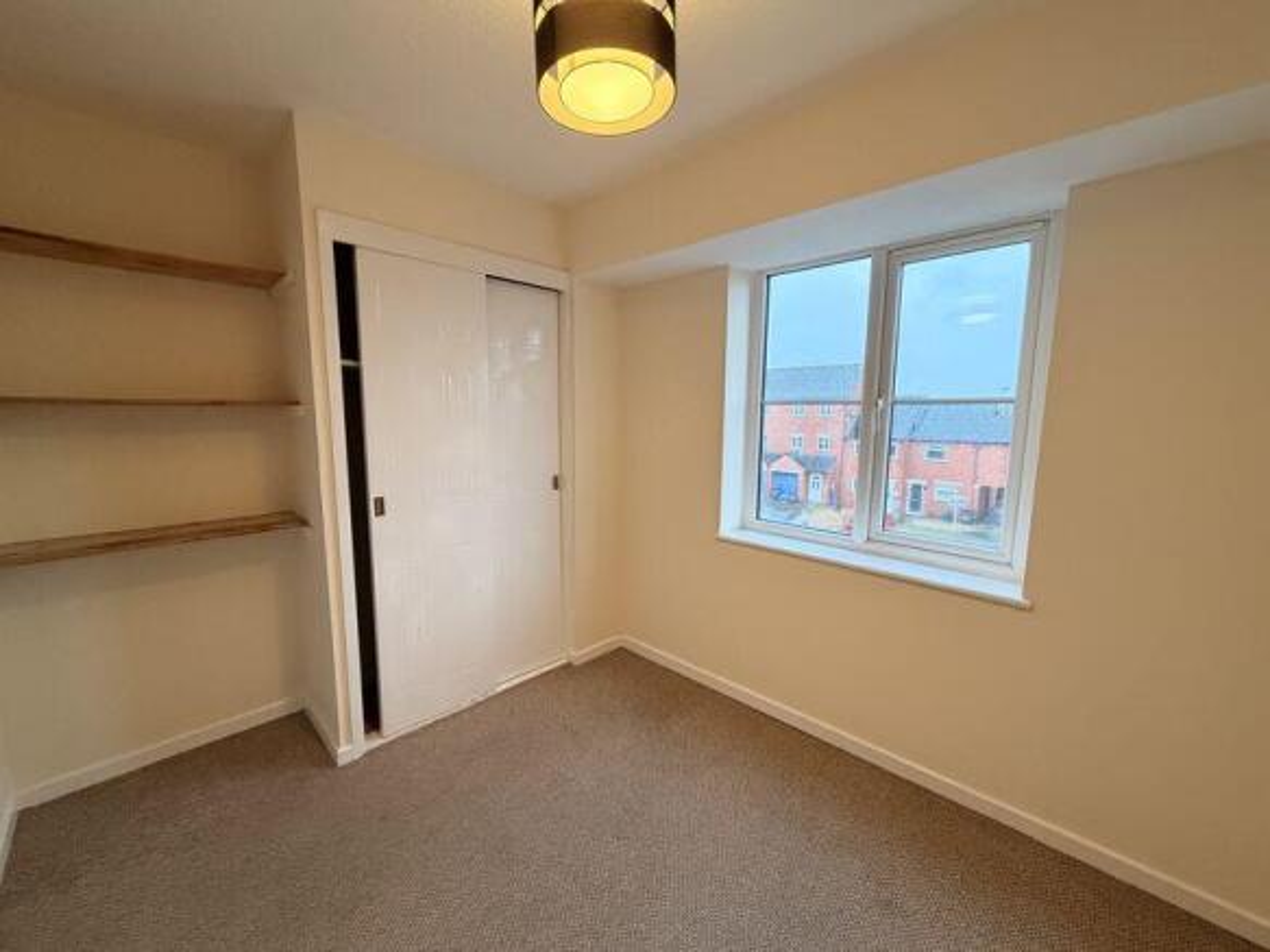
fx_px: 514
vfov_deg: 85.7
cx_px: 635
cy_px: 476
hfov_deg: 102.1
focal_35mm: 14
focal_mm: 2.22
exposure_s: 1/60
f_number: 2.2
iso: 400
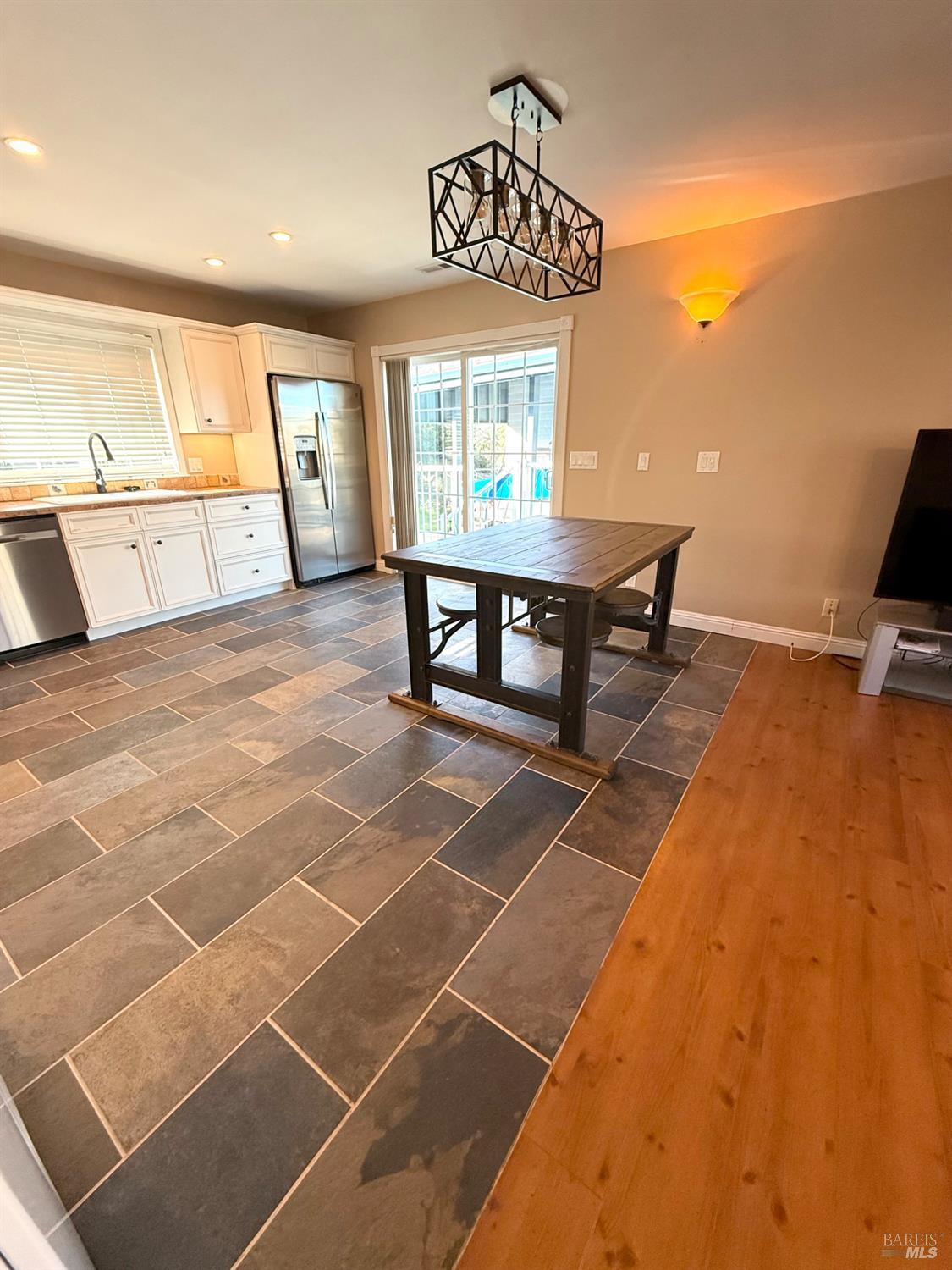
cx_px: 476
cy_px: 635
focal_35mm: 14
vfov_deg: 102.1
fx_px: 513
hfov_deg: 85.7
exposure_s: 1/120
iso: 160
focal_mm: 2.22
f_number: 2.2
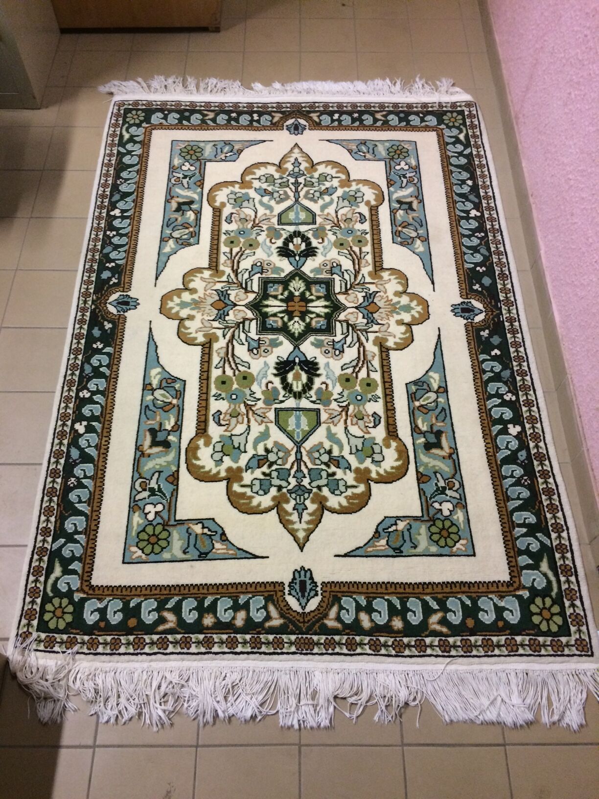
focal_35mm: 29
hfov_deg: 48.2
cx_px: 300
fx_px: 669
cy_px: 400
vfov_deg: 61.7
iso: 200
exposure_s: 1/33
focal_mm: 4.15
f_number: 2.2
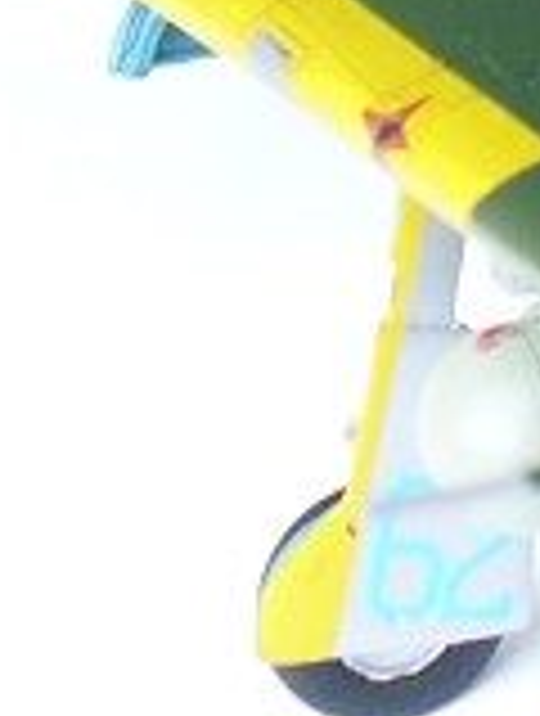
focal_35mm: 305
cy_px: -272
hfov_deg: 4.9
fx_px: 6319
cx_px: 702
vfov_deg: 6.4
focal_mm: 8.9
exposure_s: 1/25
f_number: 3.1
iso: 80
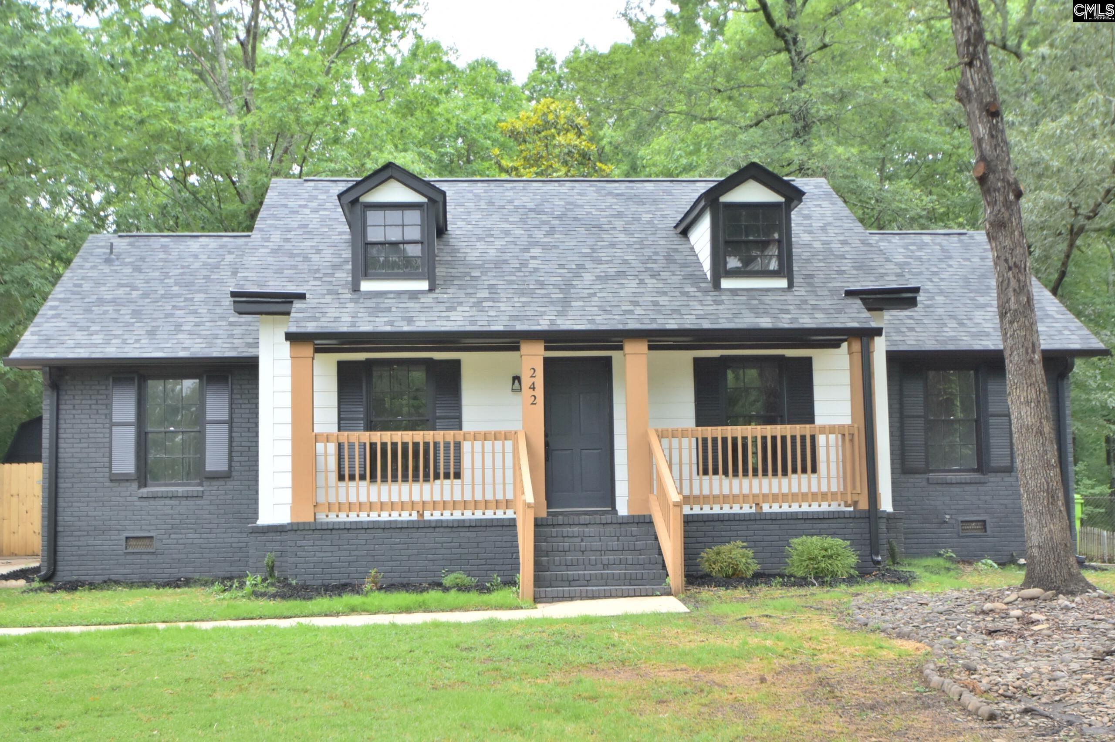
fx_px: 1114
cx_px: 558
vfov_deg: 36.8
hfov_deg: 53.2
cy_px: 371
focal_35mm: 36
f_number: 4.5
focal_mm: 24
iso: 640
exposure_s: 1/125
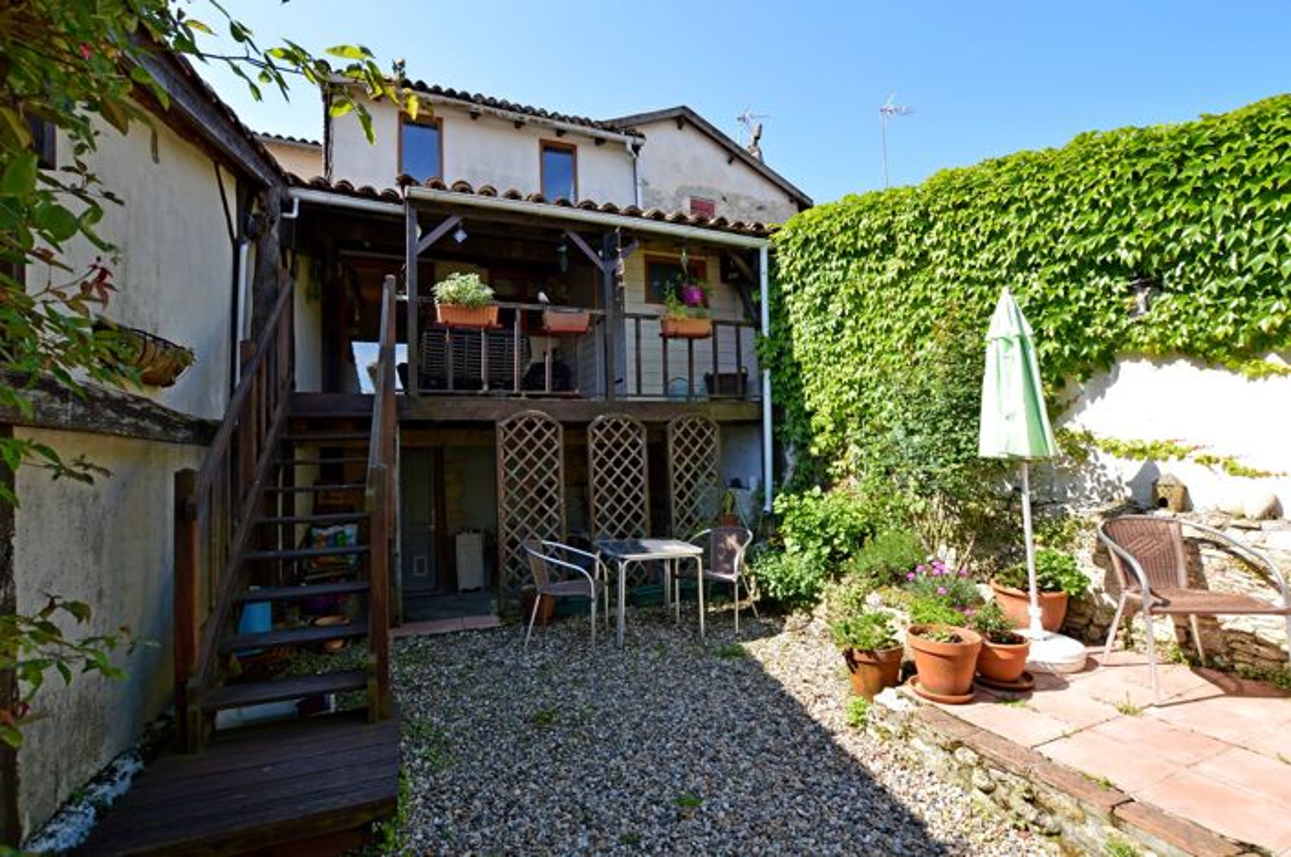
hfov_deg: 100.5
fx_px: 537
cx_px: 646
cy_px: 428
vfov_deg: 77.2
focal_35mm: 15
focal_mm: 10
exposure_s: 1/125
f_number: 5.6
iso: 110
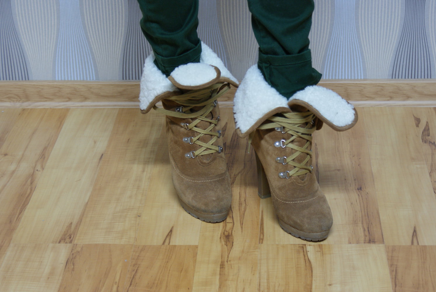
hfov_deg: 22.6
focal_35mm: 90
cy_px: 146
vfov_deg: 15.2
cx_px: 218
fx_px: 1091
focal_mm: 60
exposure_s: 1/8
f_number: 5.6
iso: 400
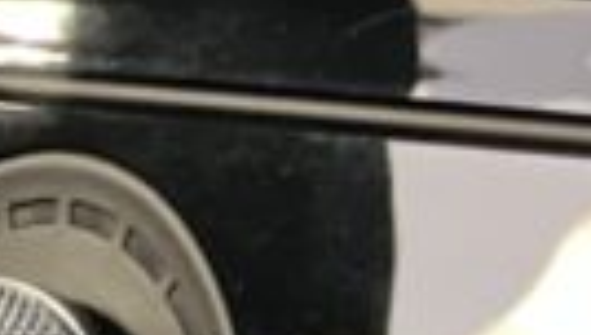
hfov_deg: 4.3
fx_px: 7851
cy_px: 1014
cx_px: 322
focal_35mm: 500
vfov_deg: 2.4
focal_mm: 9
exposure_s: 1/21
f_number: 2.8
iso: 500
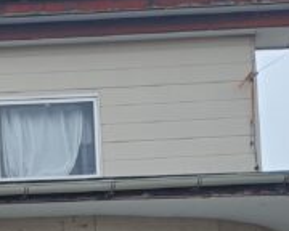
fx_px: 1189
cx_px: -270
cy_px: 534
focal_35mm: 139
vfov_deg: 9.9
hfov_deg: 12.4
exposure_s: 1/120
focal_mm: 4.7
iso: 80
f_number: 1.7
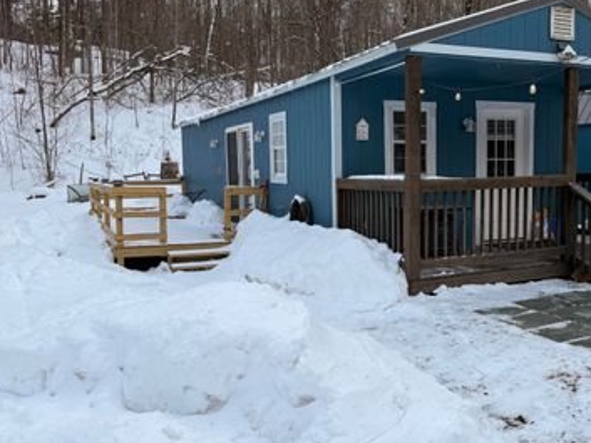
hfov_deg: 53.3
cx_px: 372
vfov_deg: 41.8
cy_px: 213
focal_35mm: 34
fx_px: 581
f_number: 1.78
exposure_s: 1/3279
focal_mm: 6.76
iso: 80
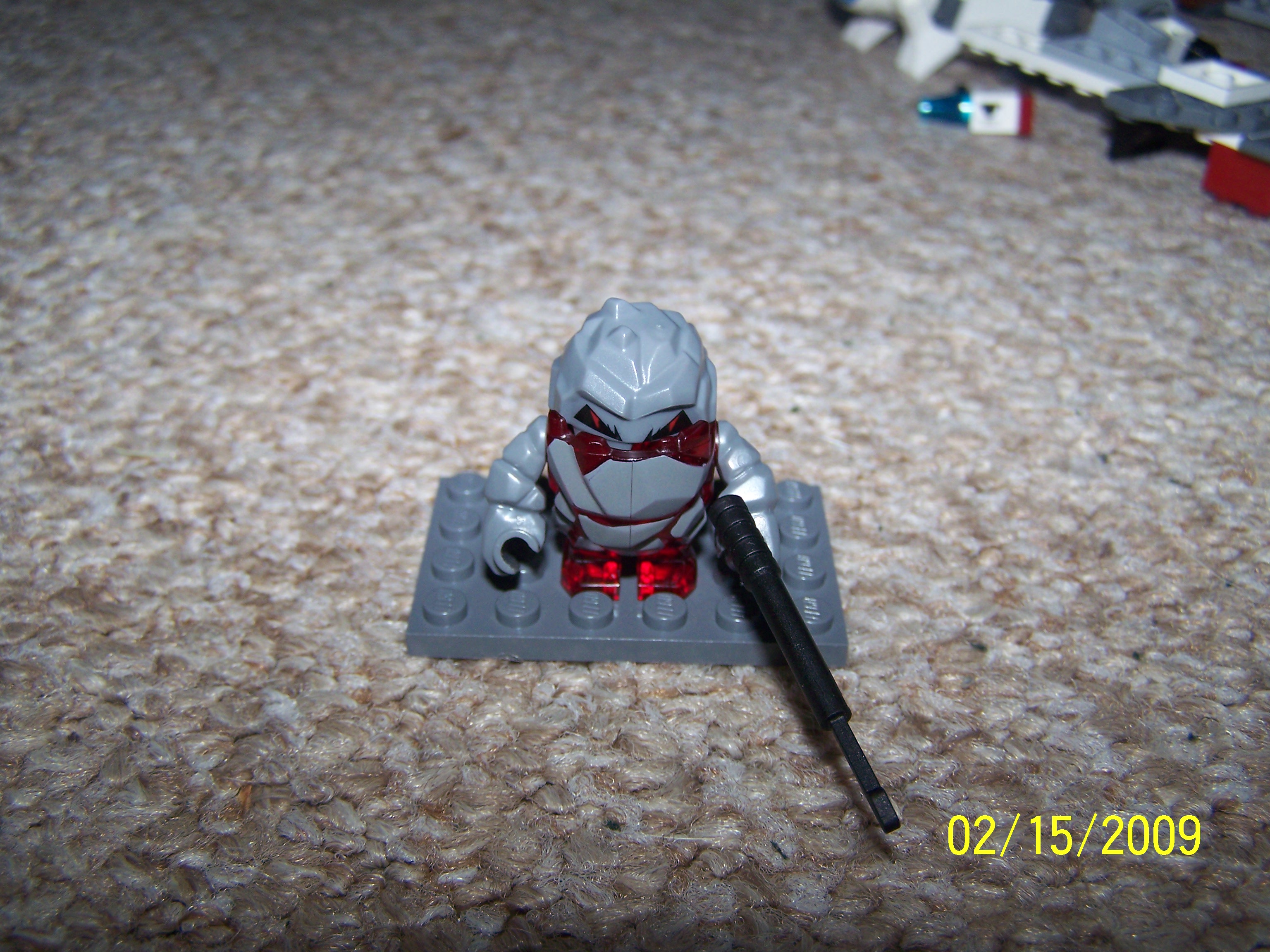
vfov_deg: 37.7
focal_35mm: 38
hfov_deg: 49.0
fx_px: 1394
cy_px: 476
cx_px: 635
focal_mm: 6.3
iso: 80
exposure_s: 1/60
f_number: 2.8
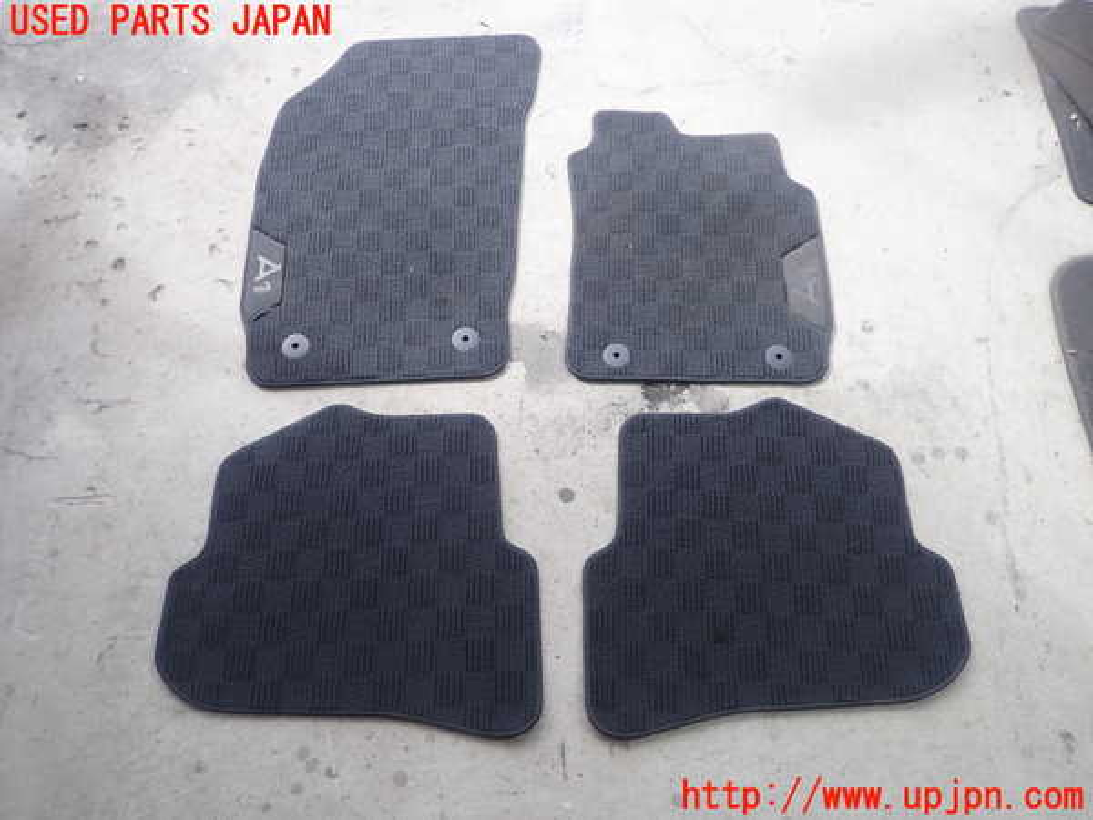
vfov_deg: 54.9
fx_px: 789
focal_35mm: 25
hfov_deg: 69.4
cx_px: 546
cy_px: 410
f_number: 2
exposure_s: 1/100
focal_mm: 4.5
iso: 100
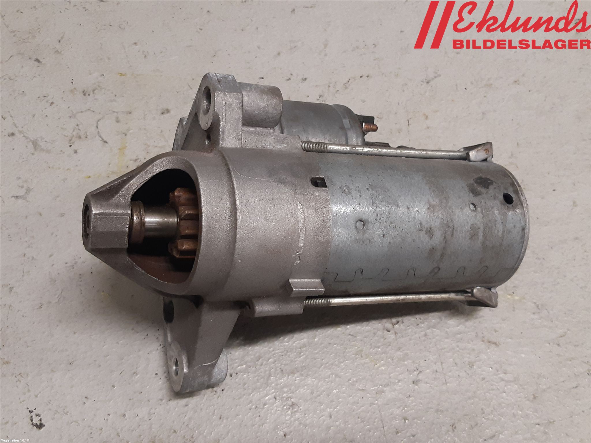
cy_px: 222
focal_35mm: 26
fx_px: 444
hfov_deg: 67.3
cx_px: 296
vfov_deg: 53.1
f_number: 1.7
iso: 160
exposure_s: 1/50
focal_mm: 3.93
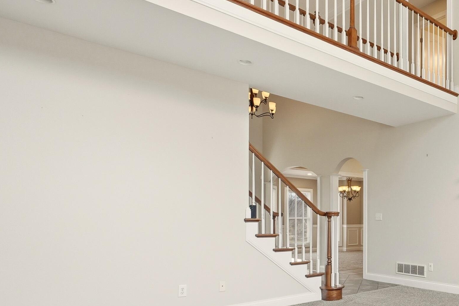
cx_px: 403
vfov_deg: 43.7
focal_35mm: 29
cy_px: 225
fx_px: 370
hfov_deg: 56.1
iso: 400
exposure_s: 1/400
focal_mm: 10
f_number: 9
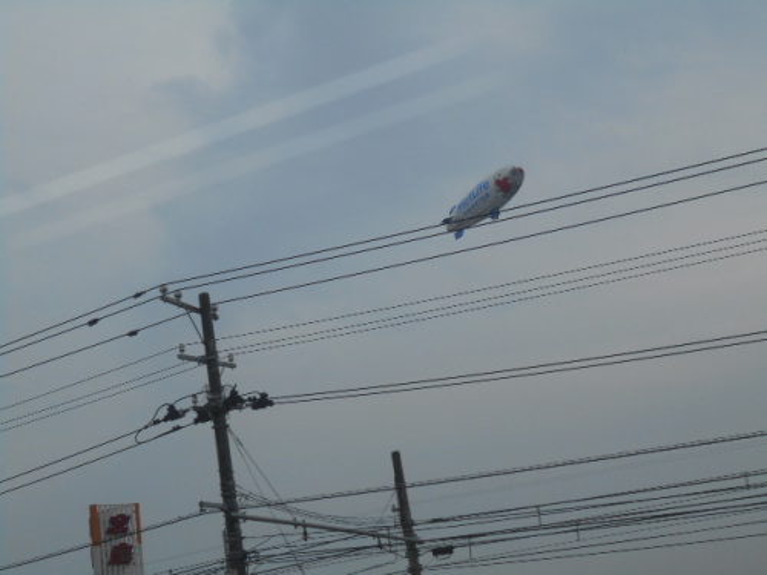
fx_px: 1462
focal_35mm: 66
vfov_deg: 22.3
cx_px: 384
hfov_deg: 29.4
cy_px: 288
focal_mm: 11.6
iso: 80
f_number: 5.3
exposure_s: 1/640
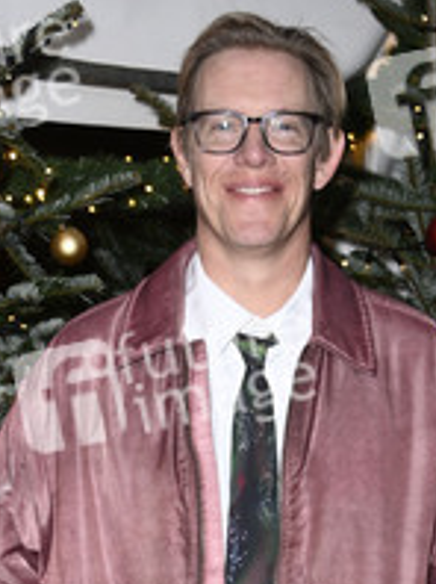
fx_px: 2222
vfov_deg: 14.8
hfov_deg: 11.2
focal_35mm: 132
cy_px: 531
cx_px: 250
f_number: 5.6
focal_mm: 68
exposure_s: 1/250
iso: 1250
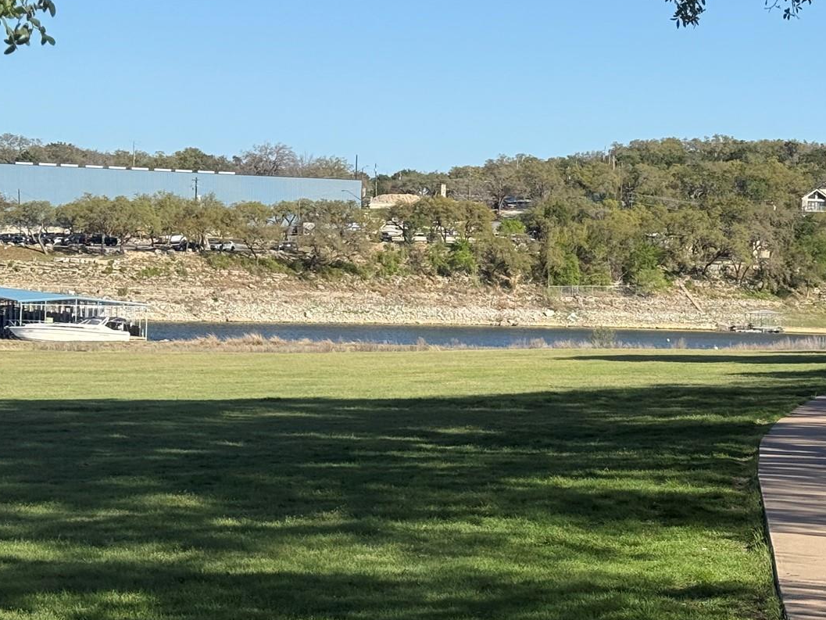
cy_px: 364
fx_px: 2219
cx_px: 592
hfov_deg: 21.0
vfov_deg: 15.9
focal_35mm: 93
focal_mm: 6.76
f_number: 1.78
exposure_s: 1/4098
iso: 64
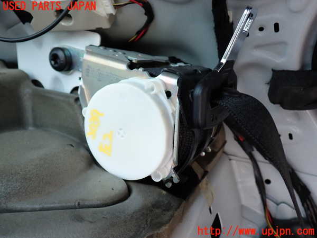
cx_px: 158
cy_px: 119
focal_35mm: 30
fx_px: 275
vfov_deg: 46.8
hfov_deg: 60.0
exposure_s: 1/30
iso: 200
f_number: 2.3
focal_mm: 5.4
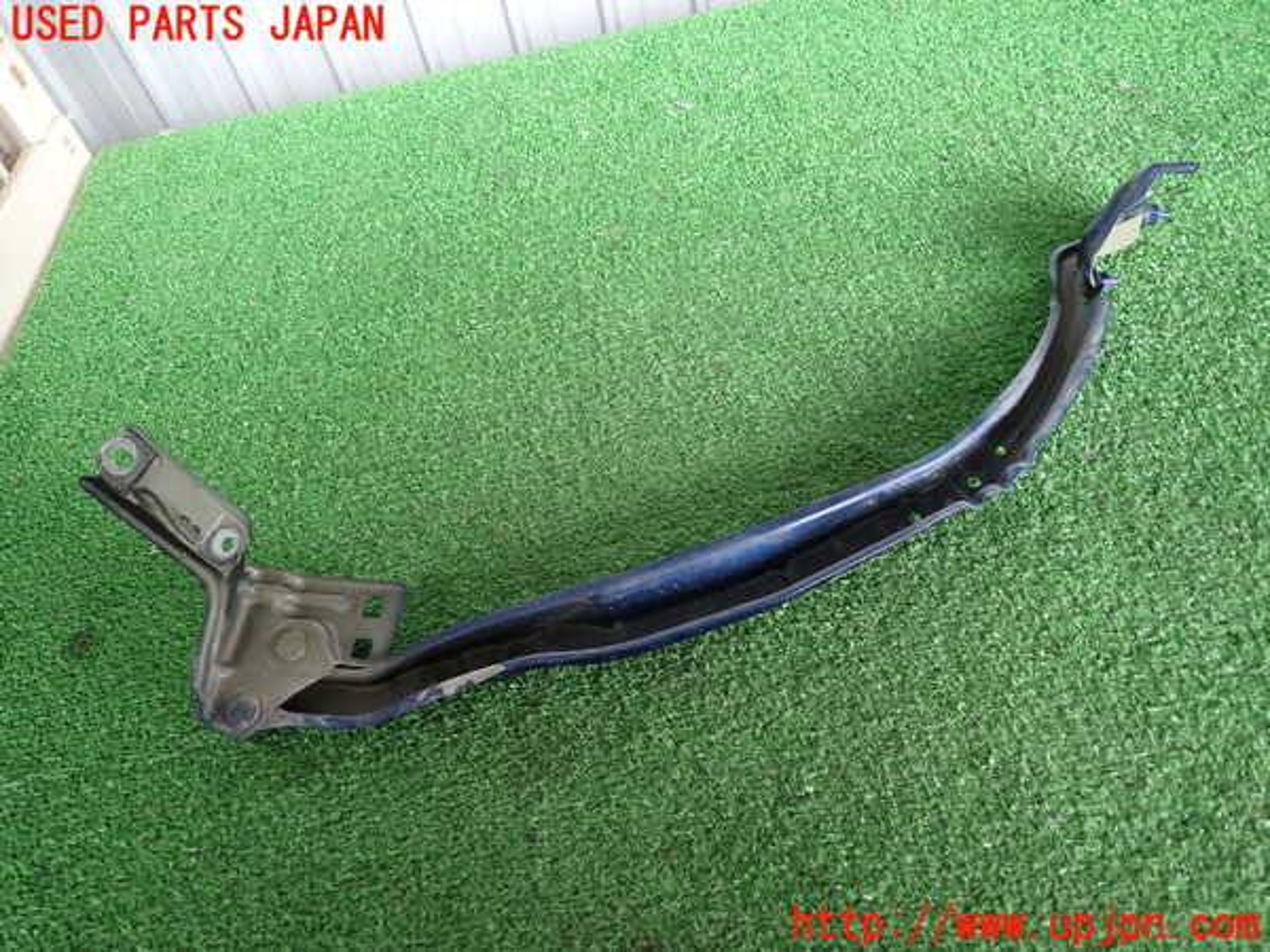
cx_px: 635
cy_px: 476
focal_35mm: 25
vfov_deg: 54.9
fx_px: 917
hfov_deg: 69.4
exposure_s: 1/60
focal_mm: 4.5
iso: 160
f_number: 2
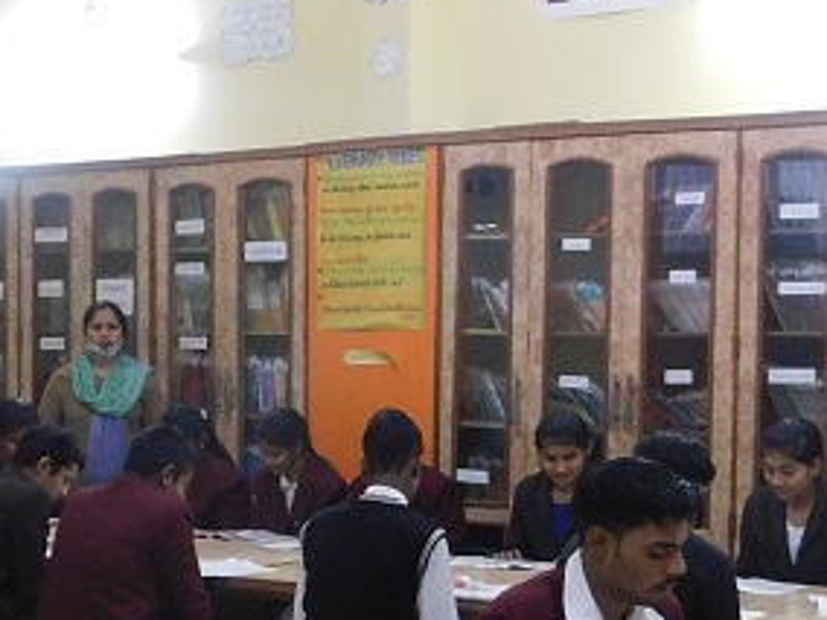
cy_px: 422
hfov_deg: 24.0
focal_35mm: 81
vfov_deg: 18.2
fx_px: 1935
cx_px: 282
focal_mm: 4
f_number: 3
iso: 400
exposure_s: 1/13
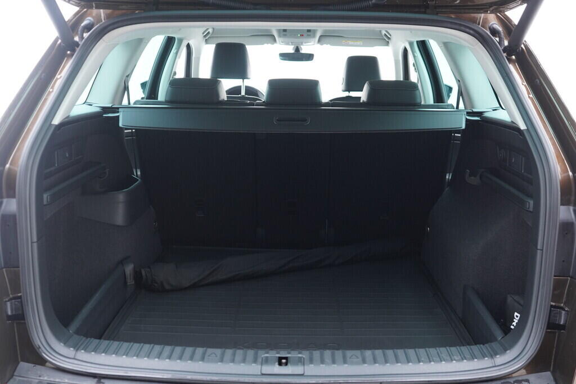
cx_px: 288
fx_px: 576
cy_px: 192
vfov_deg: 36.9
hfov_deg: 53.1
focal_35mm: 36
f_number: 2.8
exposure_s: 1/40
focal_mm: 24
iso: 640
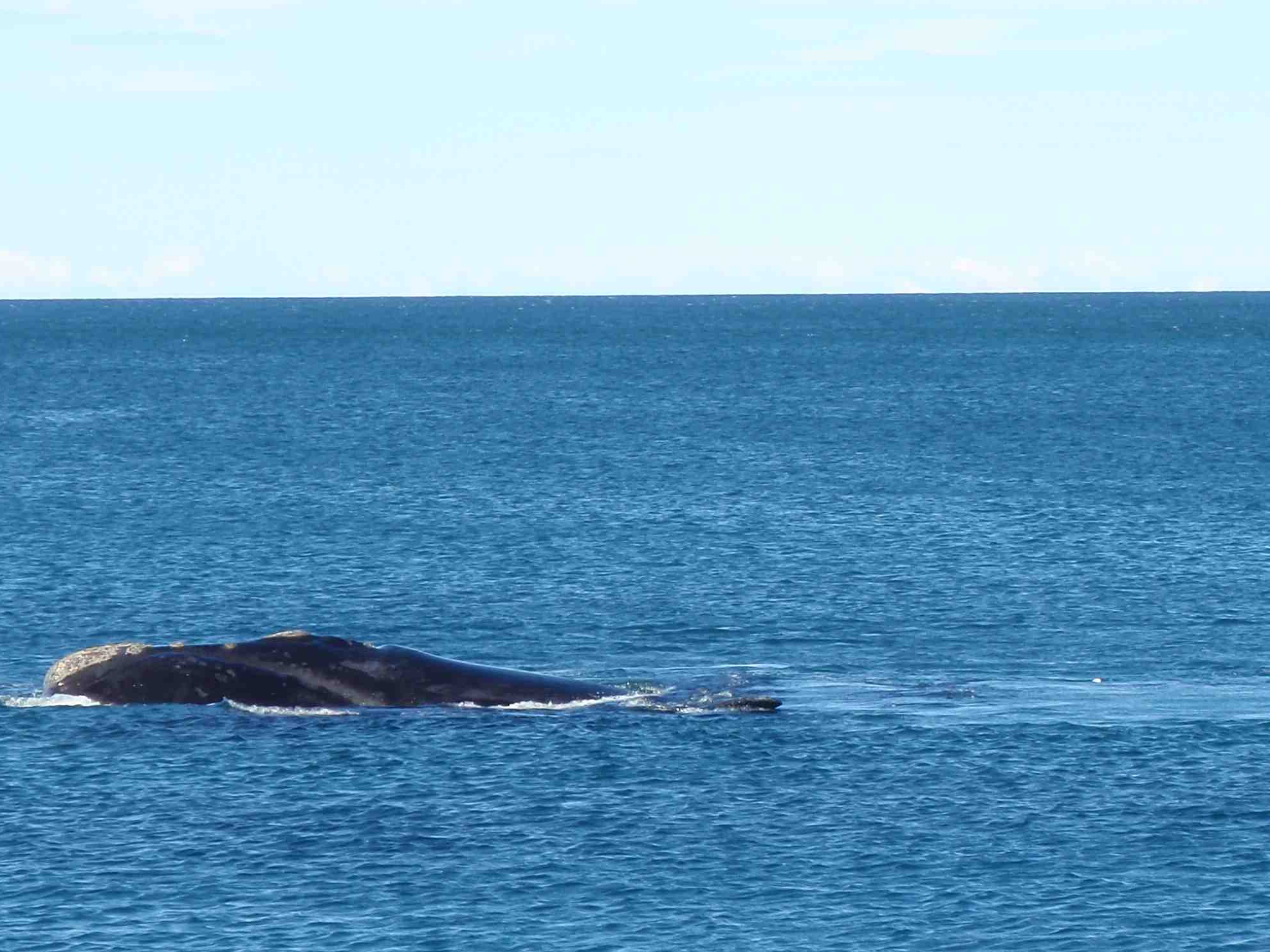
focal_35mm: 205
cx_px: 874
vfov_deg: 7.2
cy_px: 482
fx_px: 7522
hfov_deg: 9.6
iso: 64
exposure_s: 1/250
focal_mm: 18.2
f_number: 5.1
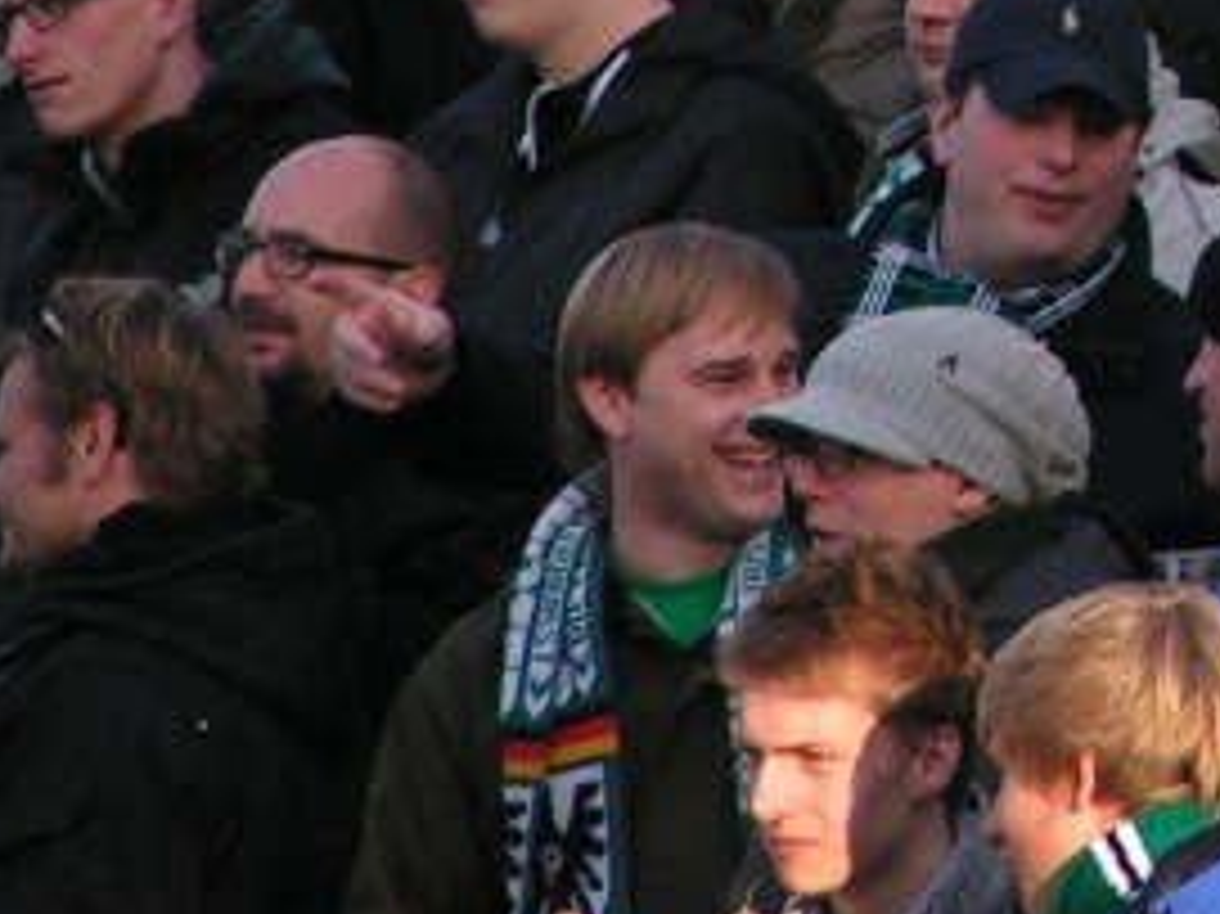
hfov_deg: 1.8
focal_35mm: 1121
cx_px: 1540
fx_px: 39491
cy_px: -351
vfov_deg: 1.3
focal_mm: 58
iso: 80
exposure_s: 1/400
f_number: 3.5
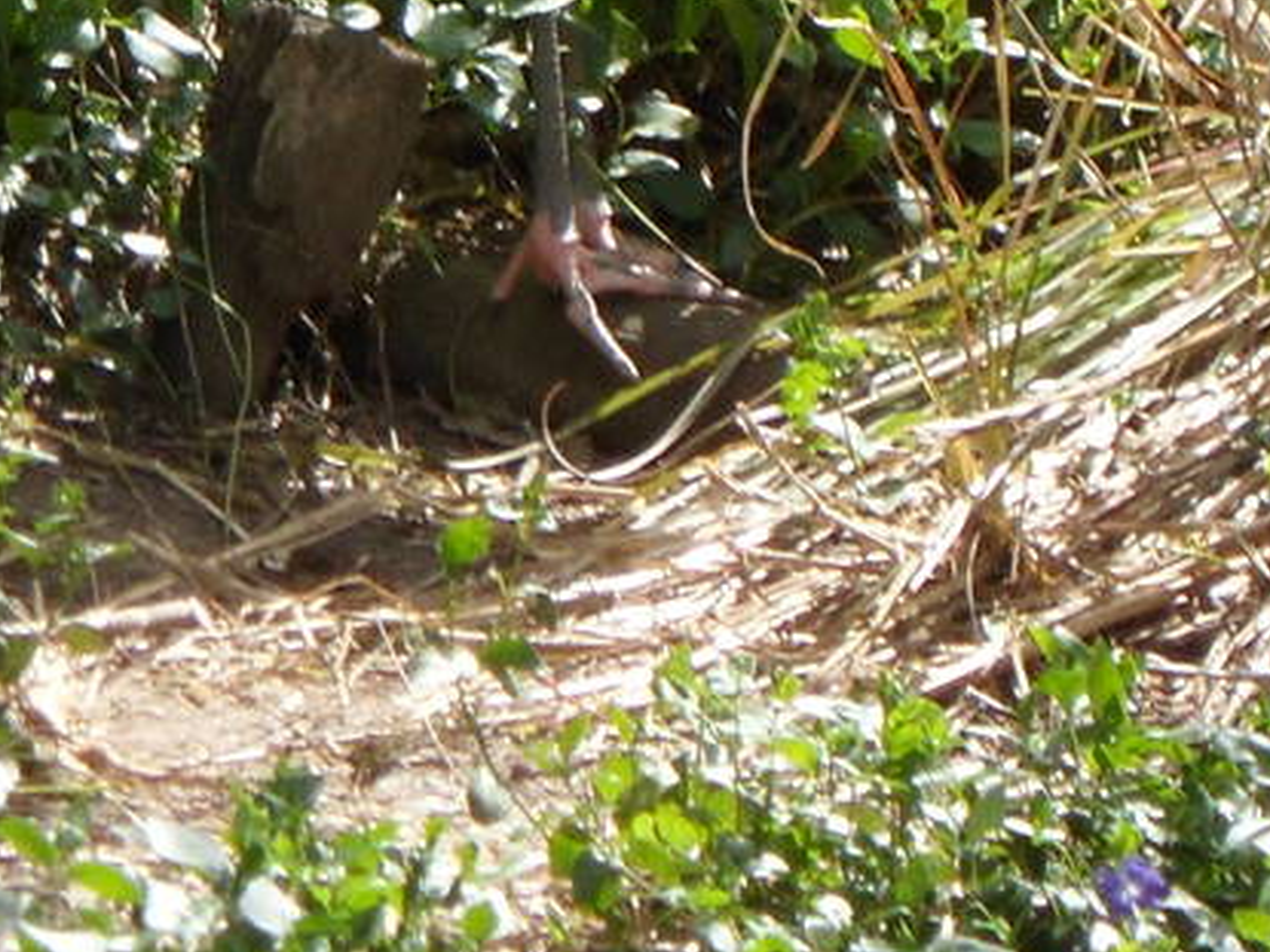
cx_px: 327
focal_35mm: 1042
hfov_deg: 1.9
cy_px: -603
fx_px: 38218
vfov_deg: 1.4
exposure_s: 1/180
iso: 80
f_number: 5.9
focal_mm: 46.8
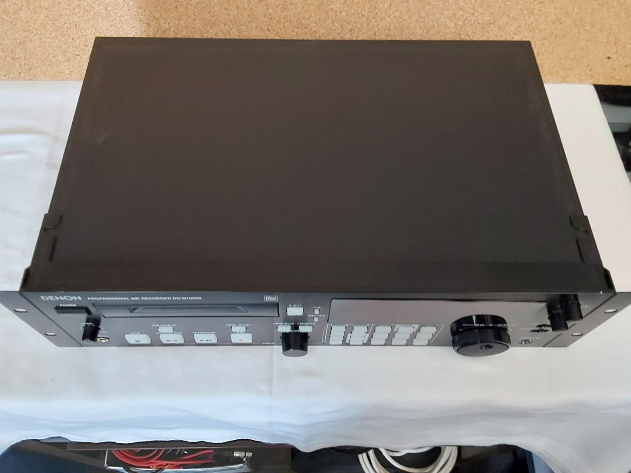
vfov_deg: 49.7
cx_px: 316
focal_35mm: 28
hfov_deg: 63.4
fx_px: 510
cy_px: 236
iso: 500
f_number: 1.9
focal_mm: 2.91
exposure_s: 1/17
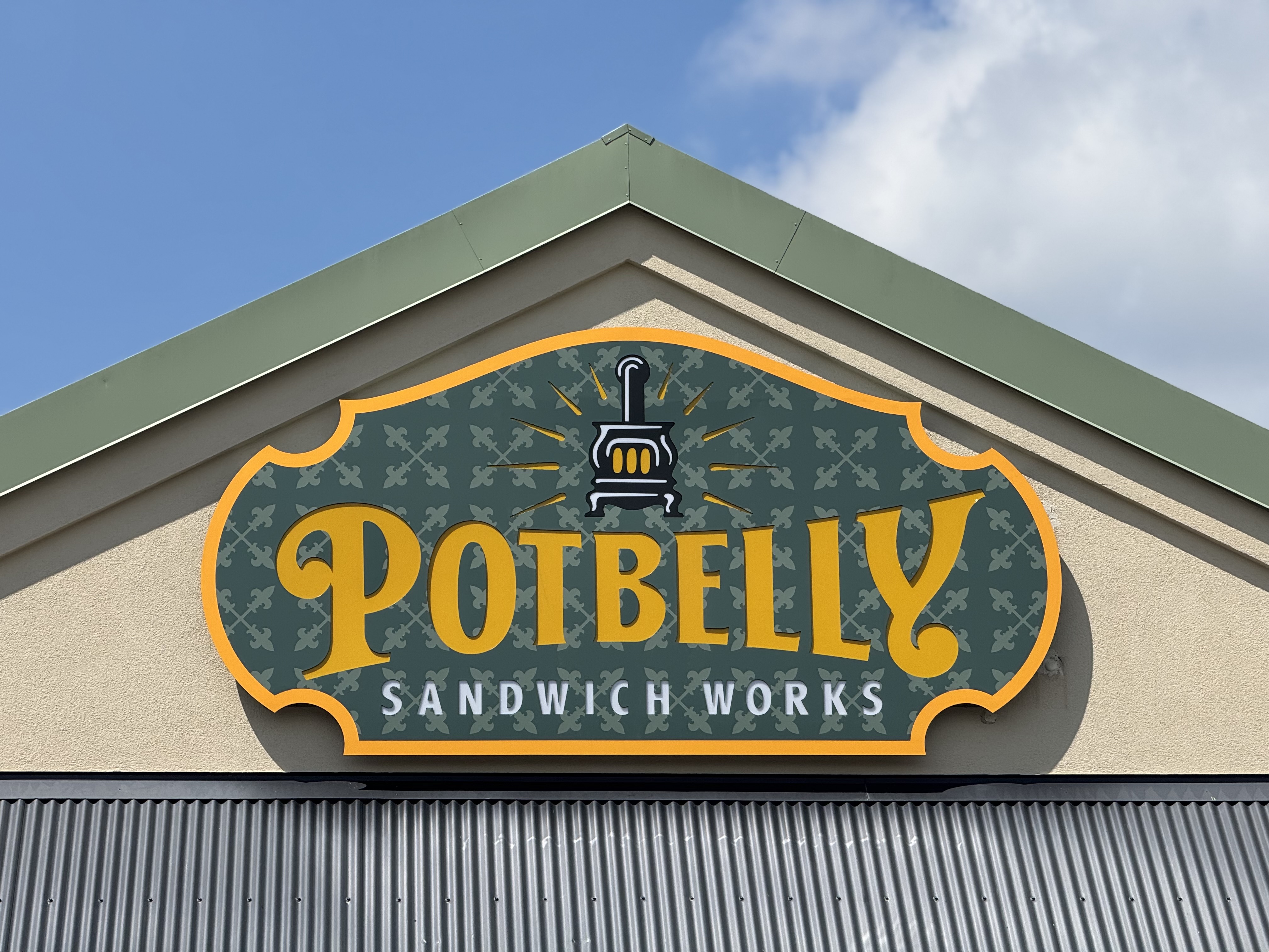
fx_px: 4399
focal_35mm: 120
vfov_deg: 12.3
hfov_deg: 16.4
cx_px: 634
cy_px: 476
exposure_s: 1/1866
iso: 50
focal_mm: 15.66
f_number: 2.8
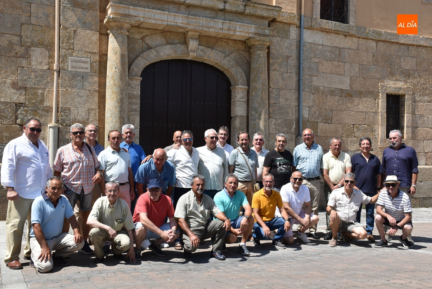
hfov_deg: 53.1
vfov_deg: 36.9
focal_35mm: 36
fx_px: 432
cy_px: 144
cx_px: 216
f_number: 9
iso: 200
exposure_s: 1/320
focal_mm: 24
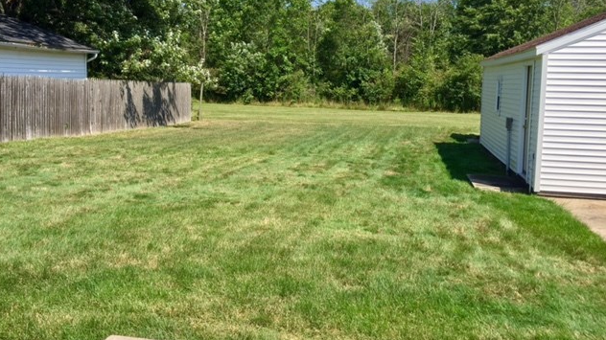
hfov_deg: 61.0
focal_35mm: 32
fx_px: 514
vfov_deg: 36.4
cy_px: 129
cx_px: 300
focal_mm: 4.15
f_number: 2.2
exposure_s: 1/1364
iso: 32
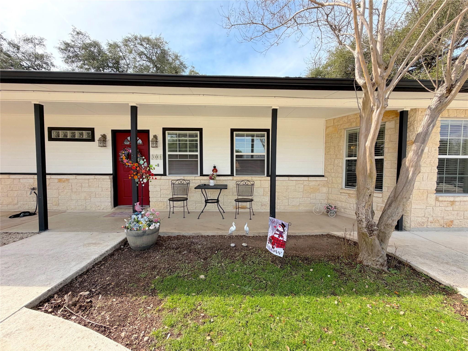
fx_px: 189
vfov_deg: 85.7
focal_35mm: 14
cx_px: 234
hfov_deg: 102.1
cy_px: 176
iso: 40
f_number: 2.2
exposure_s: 1/709
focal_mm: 2.22
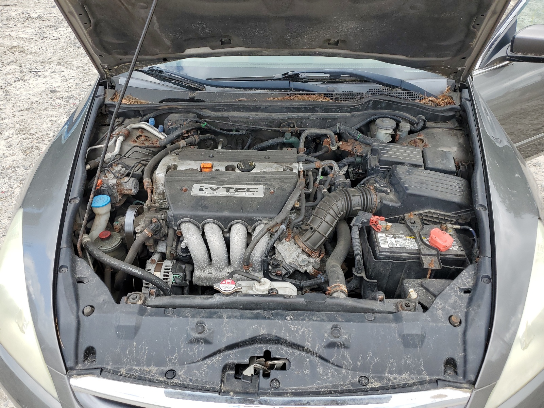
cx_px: 272
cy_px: 204
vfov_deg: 53.1
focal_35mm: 26
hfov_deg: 67.3
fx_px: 409
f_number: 1.5
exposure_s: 1/588
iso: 50
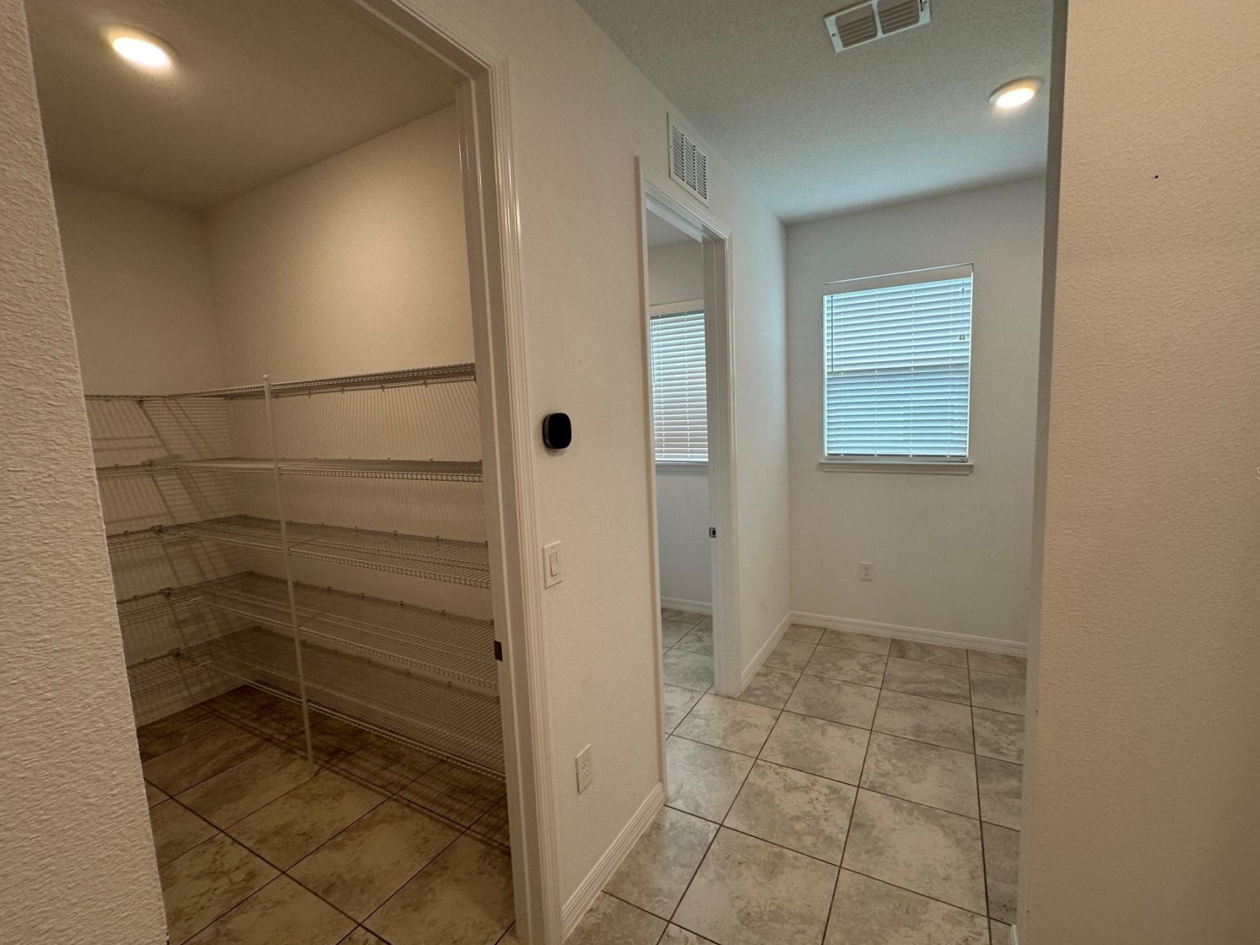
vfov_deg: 81.8
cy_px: 472
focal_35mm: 15
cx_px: 661
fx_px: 546
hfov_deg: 98.1
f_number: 2.2
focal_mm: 2.22
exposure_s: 1/120
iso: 100
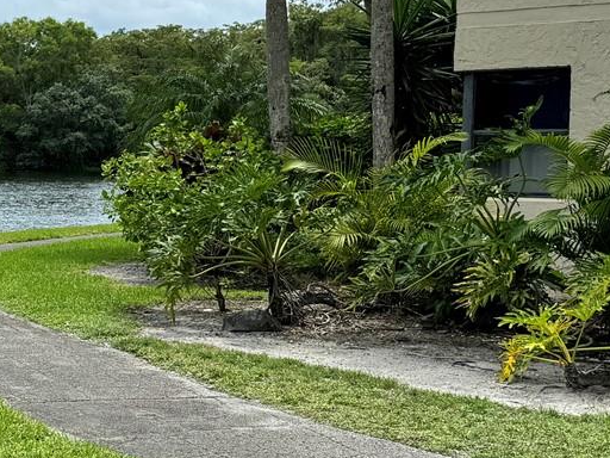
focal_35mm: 75
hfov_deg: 21.4
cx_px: -330
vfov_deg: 19.6
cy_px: 242
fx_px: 1322
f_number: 1.78
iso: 80
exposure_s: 1/3096
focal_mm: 6.76
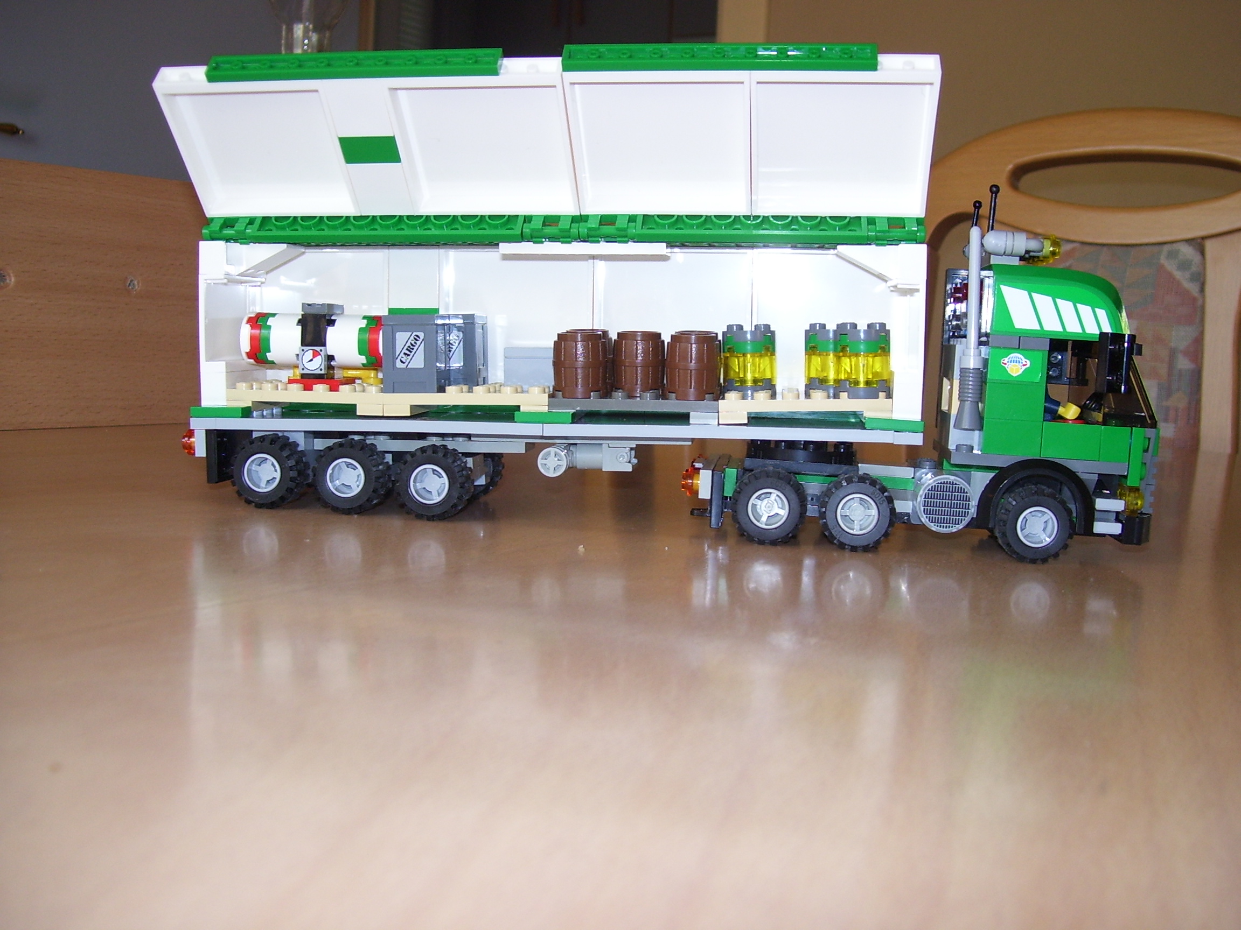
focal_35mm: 36
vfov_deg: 39.7
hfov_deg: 51.4
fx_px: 1291
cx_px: 620
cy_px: 465
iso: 80
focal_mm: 6
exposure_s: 1/60
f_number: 2.7
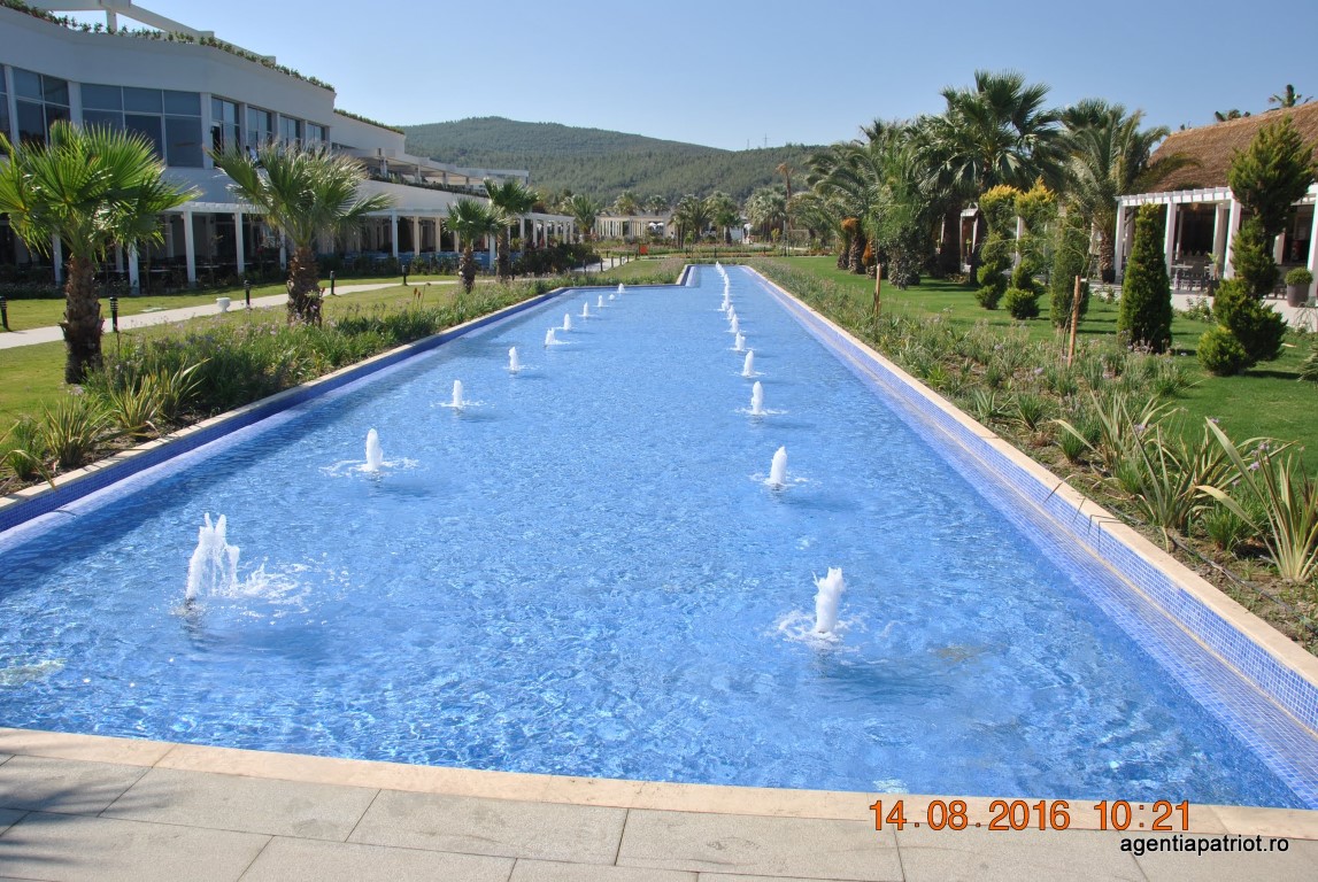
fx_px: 990
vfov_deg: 48.1
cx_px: 659
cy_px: 441
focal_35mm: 27
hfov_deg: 67.3
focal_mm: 18
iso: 100
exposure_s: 1/320
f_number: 9
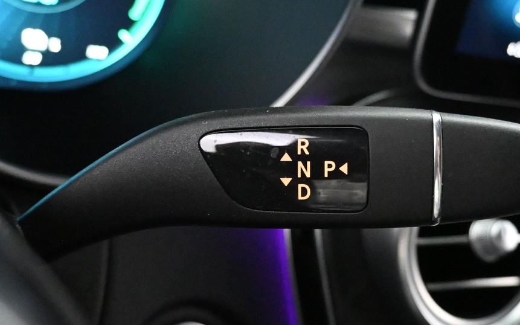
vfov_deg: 28.0
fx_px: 652
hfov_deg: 43.1
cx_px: 330
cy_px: 146
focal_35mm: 46
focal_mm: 16
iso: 9000
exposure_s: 1/60
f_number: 3.5
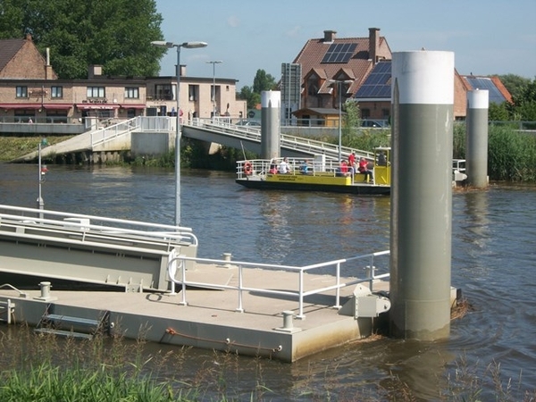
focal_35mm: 77
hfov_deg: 25.3
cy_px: 201
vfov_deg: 19.1
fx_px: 1192
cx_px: 268
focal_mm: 13.7
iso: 80
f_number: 14.1
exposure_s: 1/80
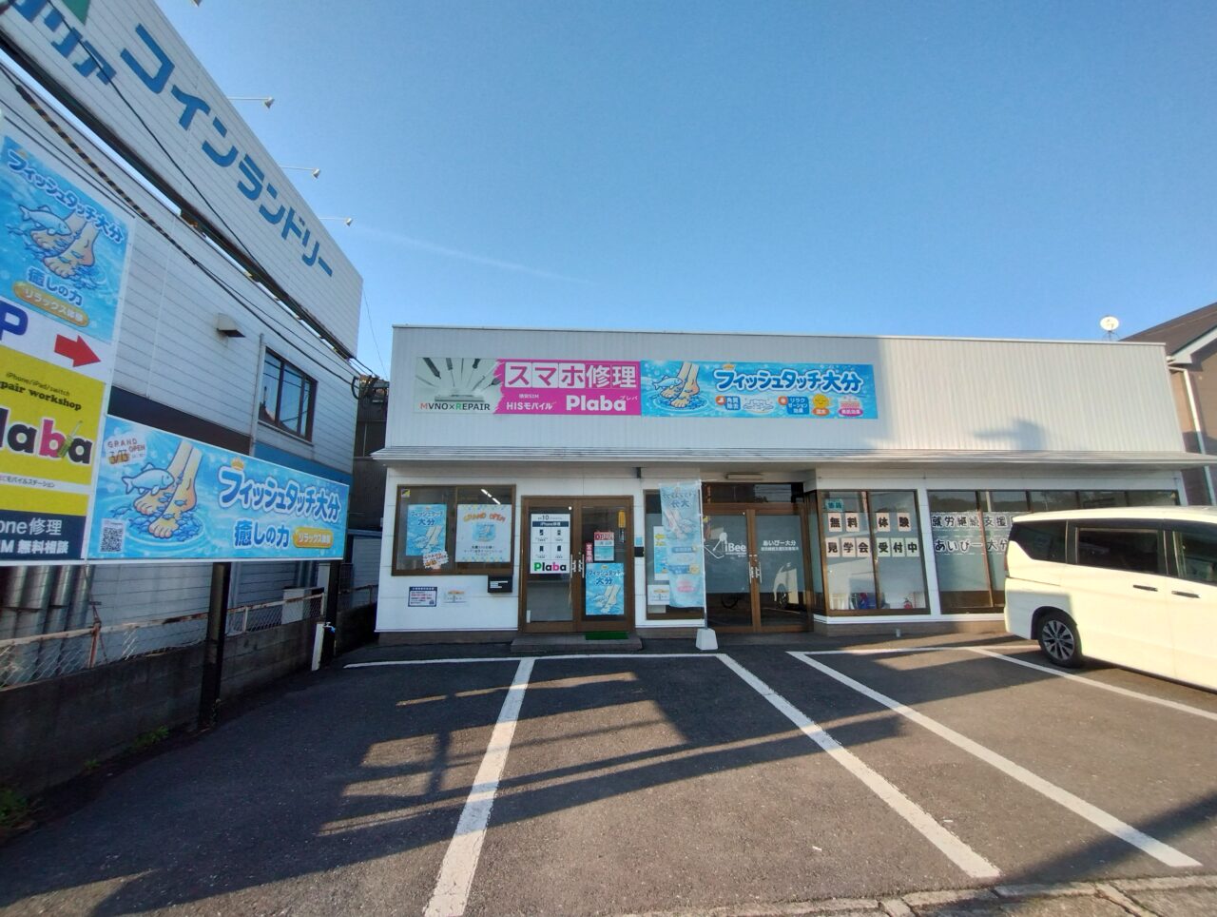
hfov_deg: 94.4
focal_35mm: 16
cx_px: 608
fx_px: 563
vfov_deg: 78.3
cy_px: 458
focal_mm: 1.66
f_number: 2.2
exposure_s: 1/699
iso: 100
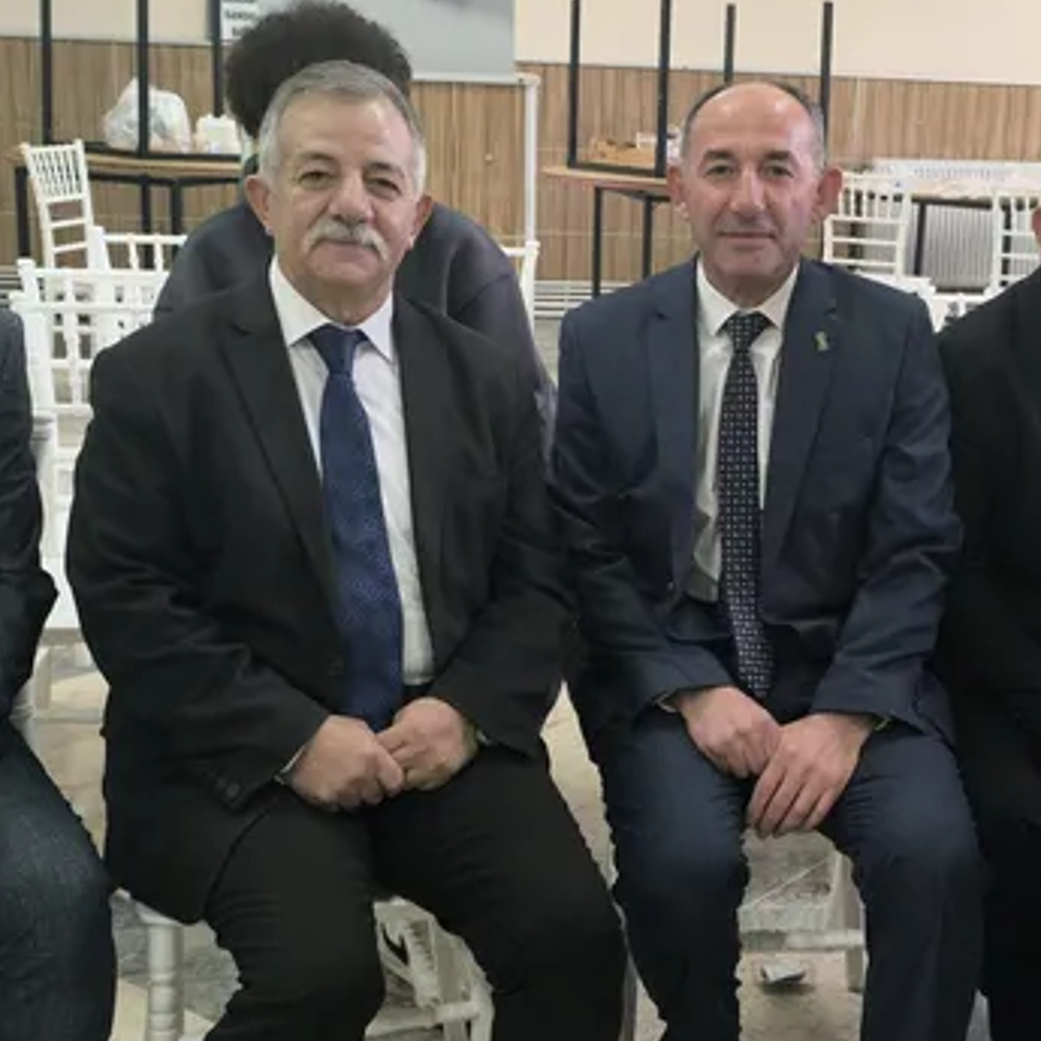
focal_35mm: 53
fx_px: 1803
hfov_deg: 31.8
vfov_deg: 32.2
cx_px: 733
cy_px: 545
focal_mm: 6.14
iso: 320
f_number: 1.65
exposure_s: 1/50
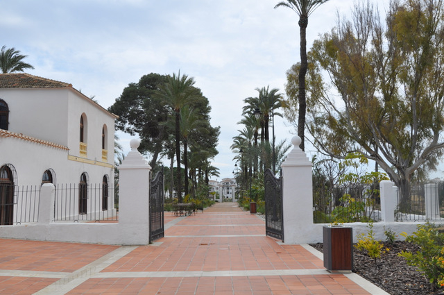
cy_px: 148
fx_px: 406
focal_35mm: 33
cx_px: 222
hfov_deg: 57.3
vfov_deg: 39.9
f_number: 10
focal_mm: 22
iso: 200
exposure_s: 1/400
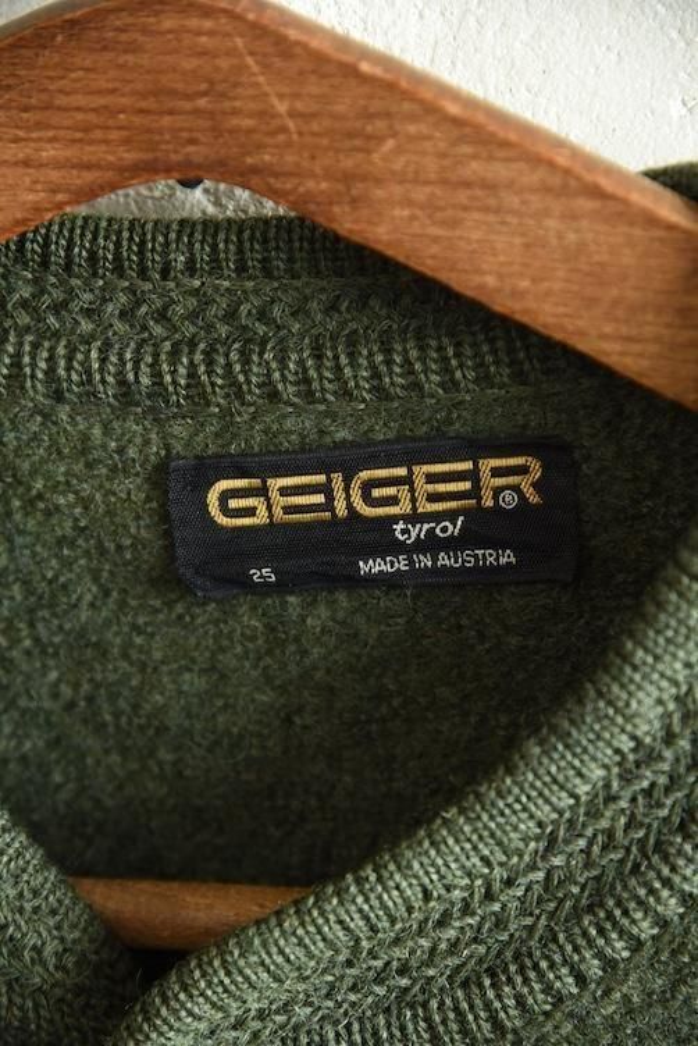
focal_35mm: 100
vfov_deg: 20.4
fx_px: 2905
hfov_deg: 13.7
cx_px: 349
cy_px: 523
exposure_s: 1/80
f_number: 5.6
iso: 1000
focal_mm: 100
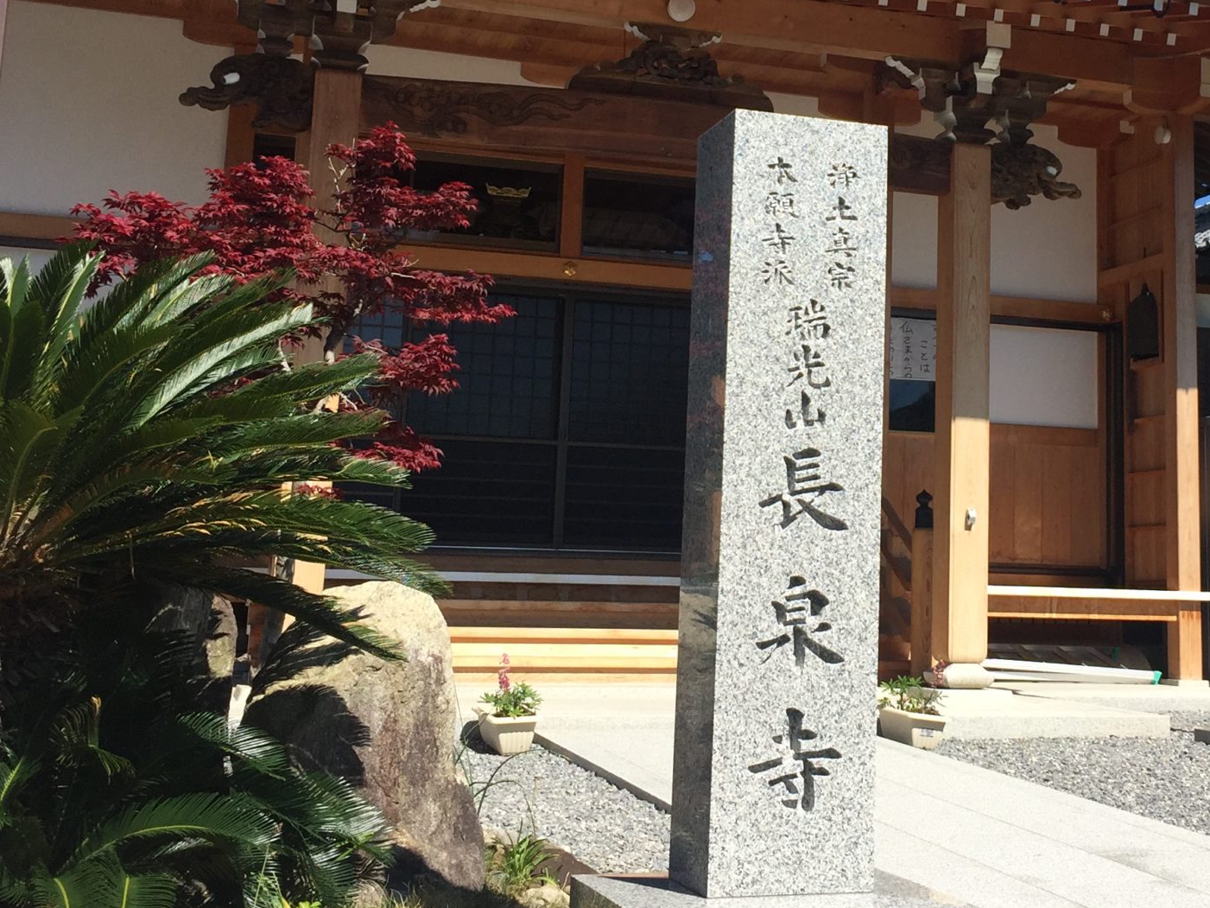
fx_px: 1853
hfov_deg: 35.6
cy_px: 242
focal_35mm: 53
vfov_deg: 27.2
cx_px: 858
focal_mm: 4.15
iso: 32
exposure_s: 1/2083
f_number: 2.2
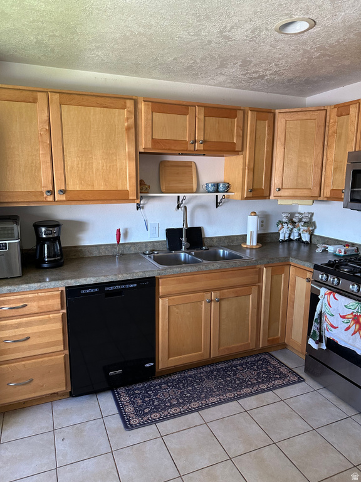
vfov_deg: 71.6
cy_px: 241
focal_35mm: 24
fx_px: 334
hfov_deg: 56.8
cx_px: 180
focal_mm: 6.86
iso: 320
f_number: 1.78
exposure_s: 1/60
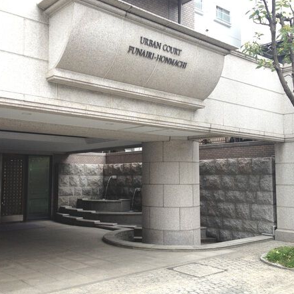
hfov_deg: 40.0
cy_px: 146
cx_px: 143
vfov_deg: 40.0
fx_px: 404
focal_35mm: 42
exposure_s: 1/120
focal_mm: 4.28
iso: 64
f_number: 2.4
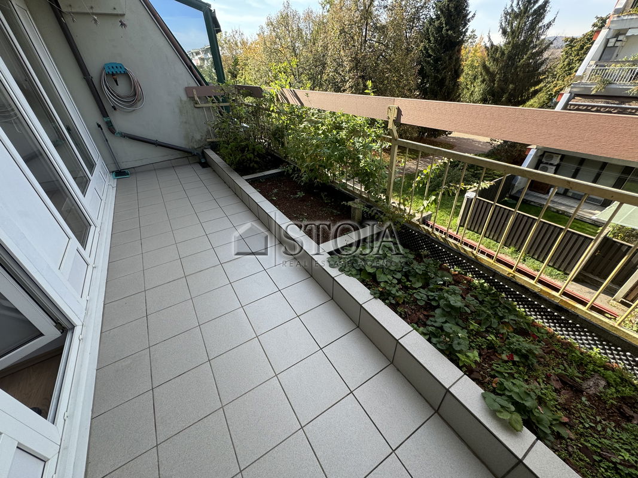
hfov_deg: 102.1
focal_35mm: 14
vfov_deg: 85.7
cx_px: 319
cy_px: 239
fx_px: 258
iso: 40
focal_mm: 2.22
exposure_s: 1/273
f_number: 2.2
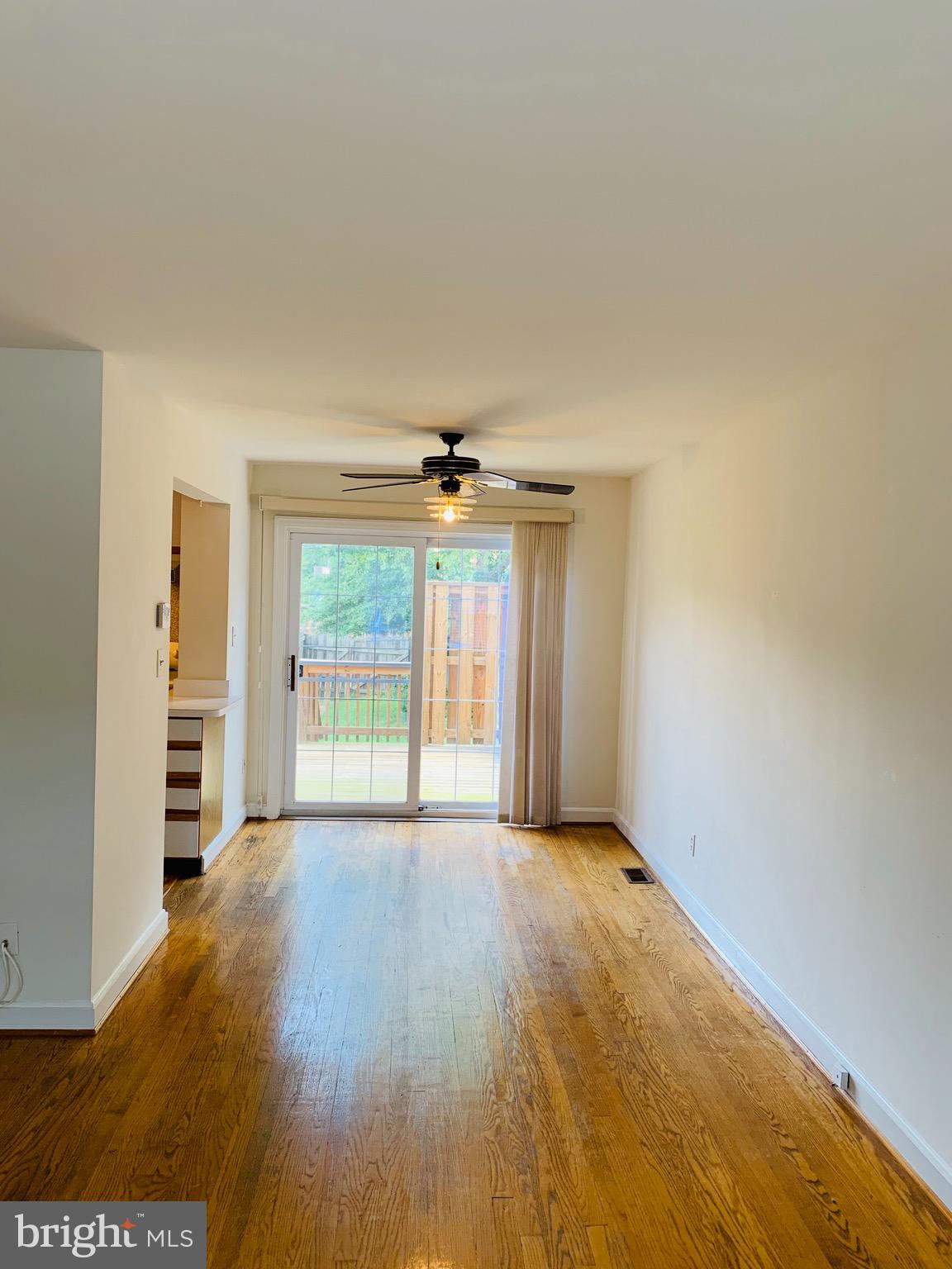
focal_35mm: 26
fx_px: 953
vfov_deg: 67.3
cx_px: 476
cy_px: 634
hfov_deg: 53.1
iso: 100
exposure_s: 1/87
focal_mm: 4.25
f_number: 1.8
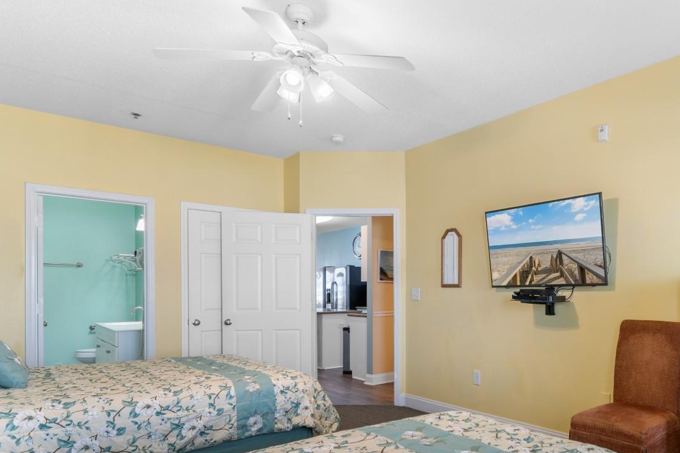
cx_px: 482
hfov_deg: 70.4
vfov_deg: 52.7
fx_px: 453
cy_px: 276
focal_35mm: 24
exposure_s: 1/4
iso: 100
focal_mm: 11
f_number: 4.8
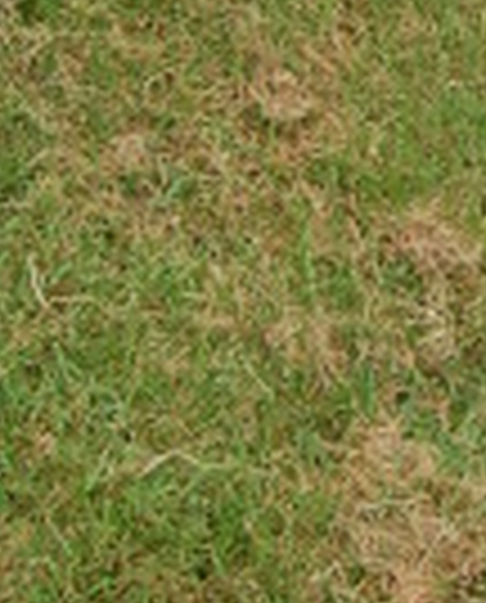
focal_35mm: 159
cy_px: -794
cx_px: 1150
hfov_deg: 8.9
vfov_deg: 10.6
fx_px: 2842
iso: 200
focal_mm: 19
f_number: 6.3
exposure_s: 1/160
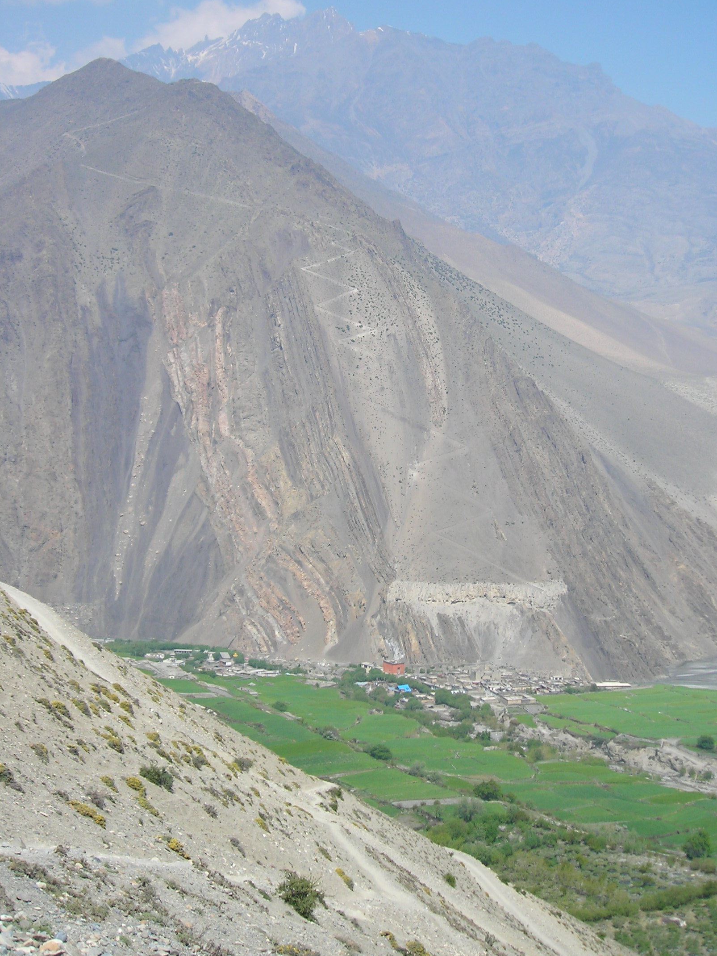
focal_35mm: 46
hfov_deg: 31.5
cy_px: 411
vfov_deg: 41.1
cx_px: 420
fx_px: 1270
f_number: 6.4
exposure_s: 1/140
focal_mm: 6.3
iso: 50
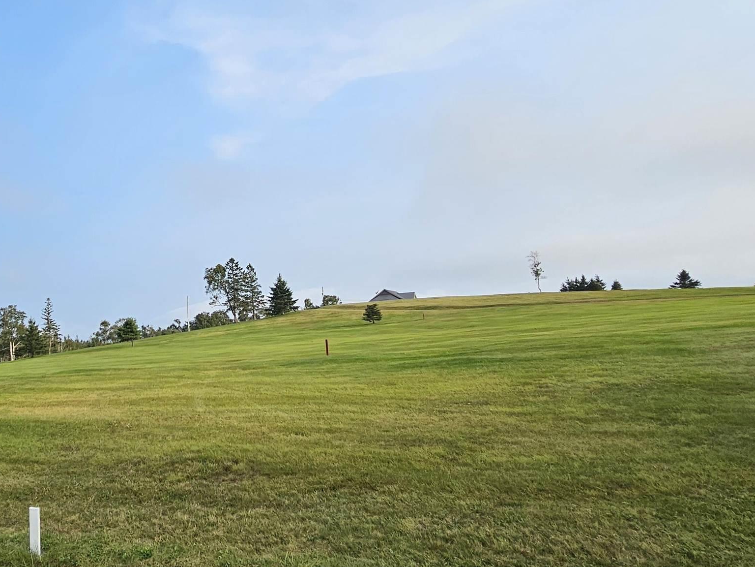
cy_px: 211
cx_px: 183
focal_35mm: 26
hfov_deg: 63.1
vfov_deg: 52.5
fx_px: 567
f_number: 2.2
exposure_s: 1/2252
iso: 50
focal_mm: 2.2
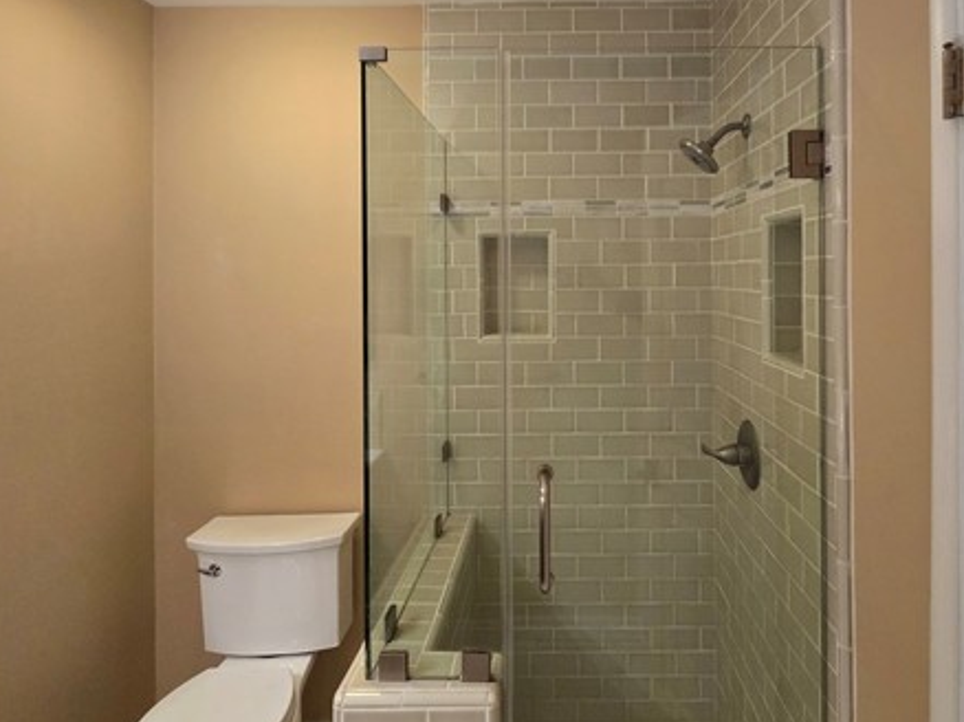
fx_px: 529
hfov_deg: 84.6
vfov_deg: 67.6
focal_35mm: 19
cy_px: 272
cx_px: 508
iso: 400
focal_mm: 2.2
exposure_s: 1/60
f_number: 2.2
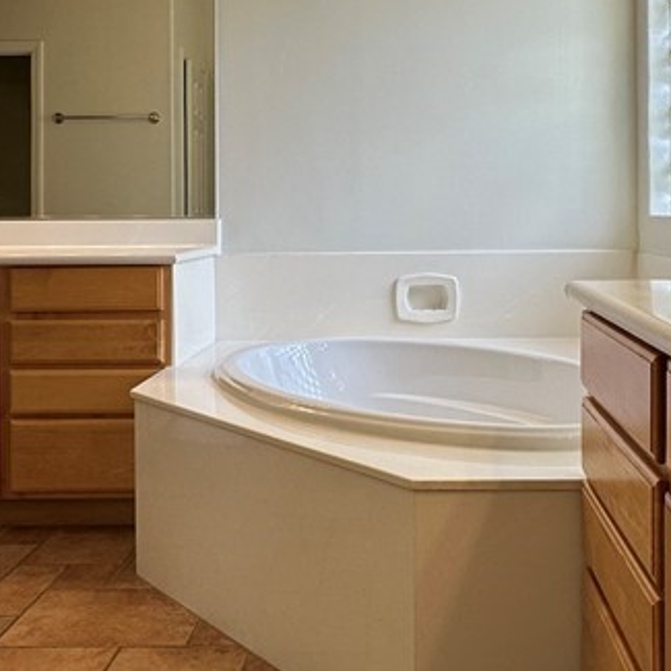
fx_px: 855
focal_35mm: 39
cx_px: 415
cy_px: 209
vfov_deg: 42.1
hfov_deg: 42.5
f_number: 2.2
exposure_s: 1/120
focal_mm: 2.22
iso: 80
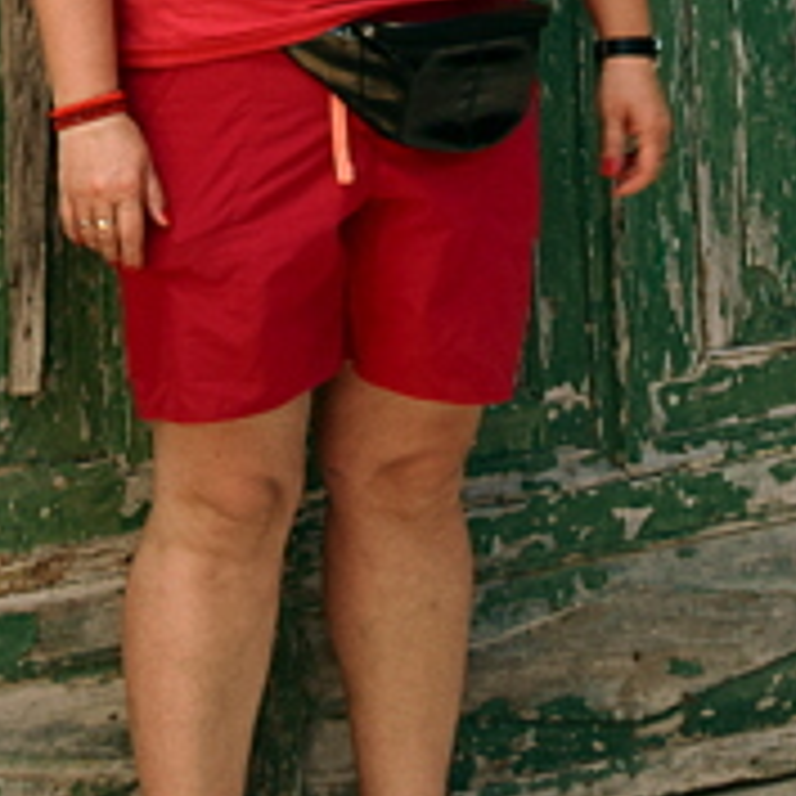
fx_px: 3304
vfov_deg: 12.4
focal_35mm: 127
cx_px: 238
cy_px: -711
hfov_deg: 13.7
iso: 400
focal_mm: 22
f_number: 8
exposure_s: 1/80
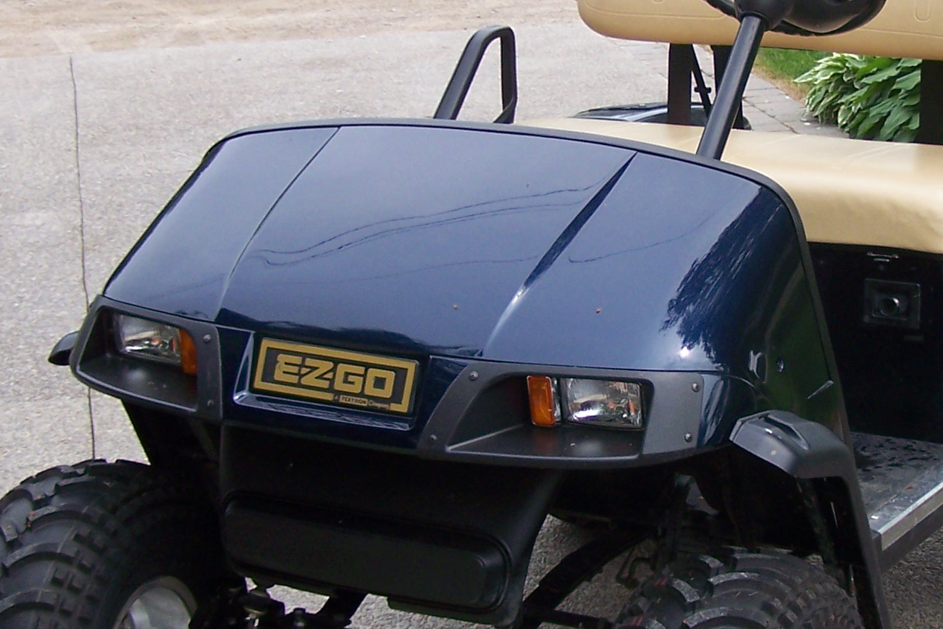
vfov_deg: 15.9
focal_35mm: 86
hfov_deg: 23.5
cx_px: 668
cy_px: 278
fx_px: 2253
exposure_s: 1/500
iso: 80
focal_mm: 6.3
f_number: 2.8
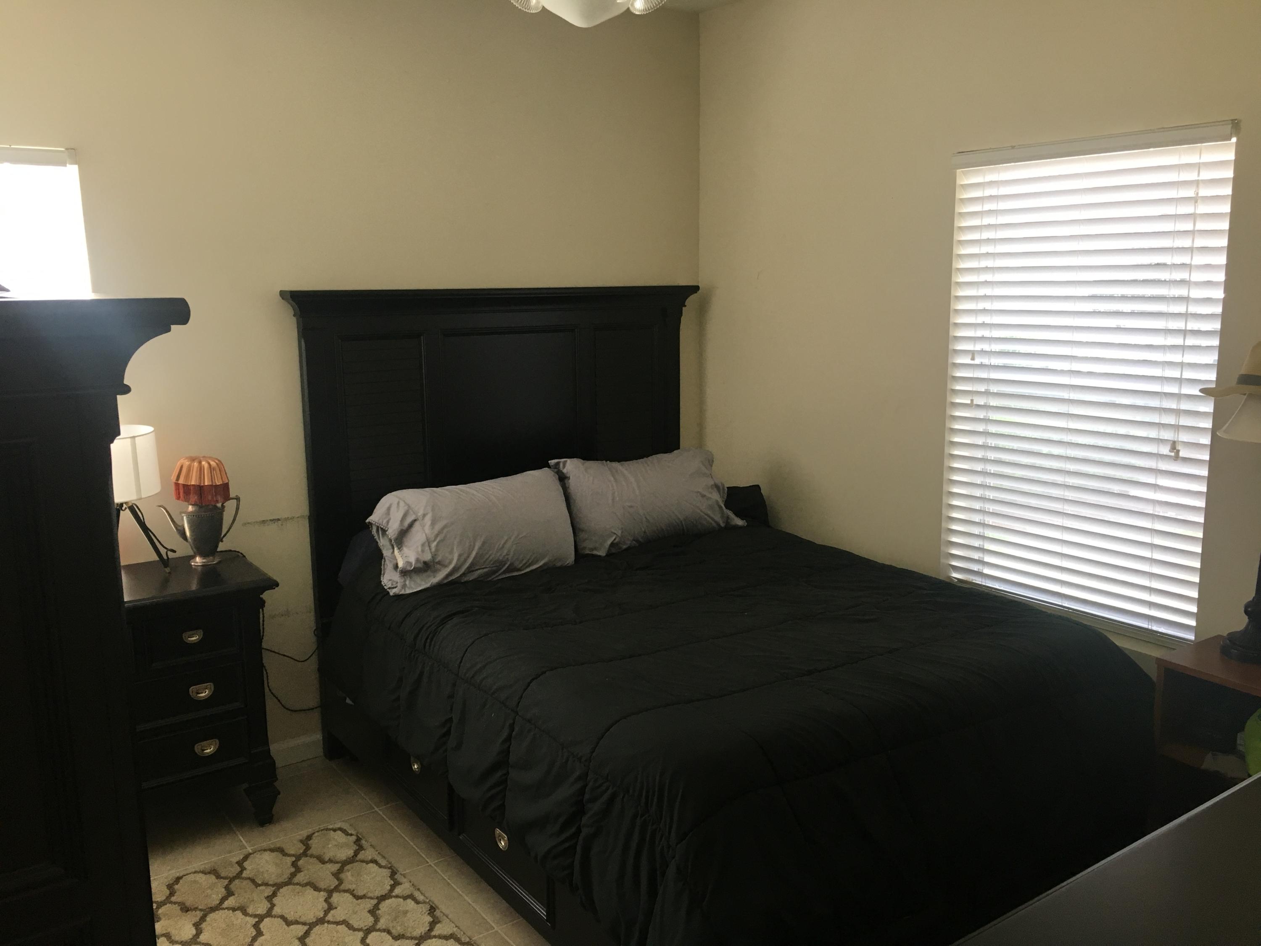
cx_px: 630
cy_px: 473
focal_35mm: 29
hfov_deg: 61.7
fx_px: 1056
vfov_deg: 48.2
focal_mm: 4.15
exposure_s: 1/30
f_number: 2.2
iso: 40
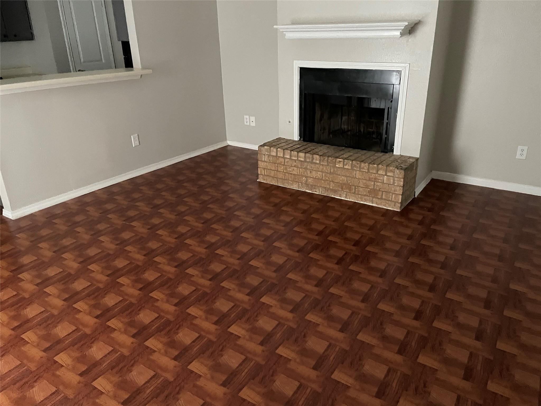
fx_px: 406
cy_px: 203
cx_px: 270
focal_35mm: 26
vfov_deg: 53.1
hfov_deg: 67.3
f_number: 1.6
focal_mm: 4.2
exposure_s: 1/30
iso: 1000
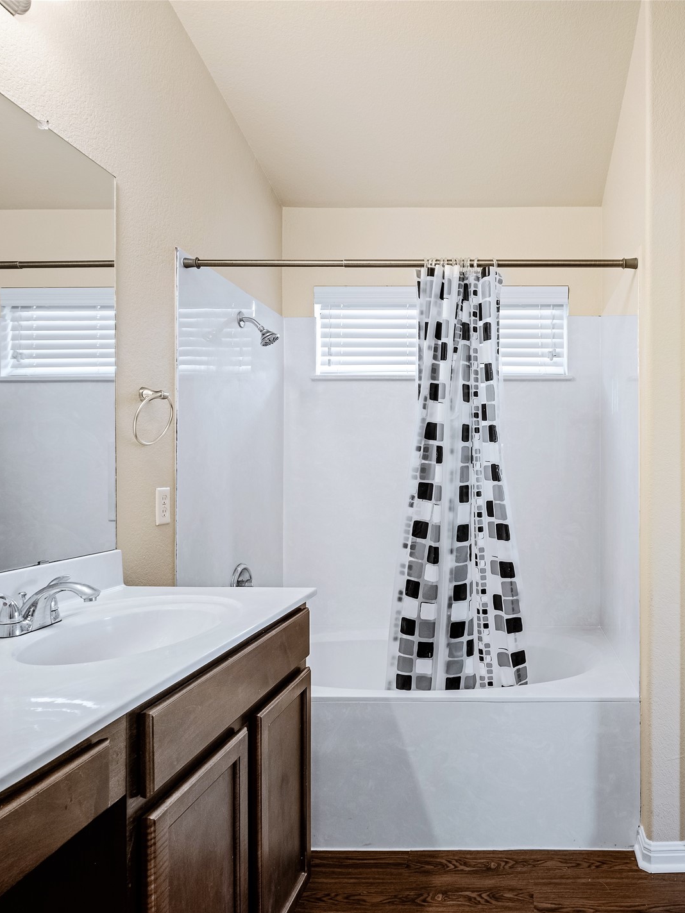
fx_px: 580
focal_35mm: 22
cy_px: 464
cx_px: 509
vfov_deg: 76.4
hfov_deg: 58.1
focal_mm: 10
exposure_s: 1/25
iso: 100
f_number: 8
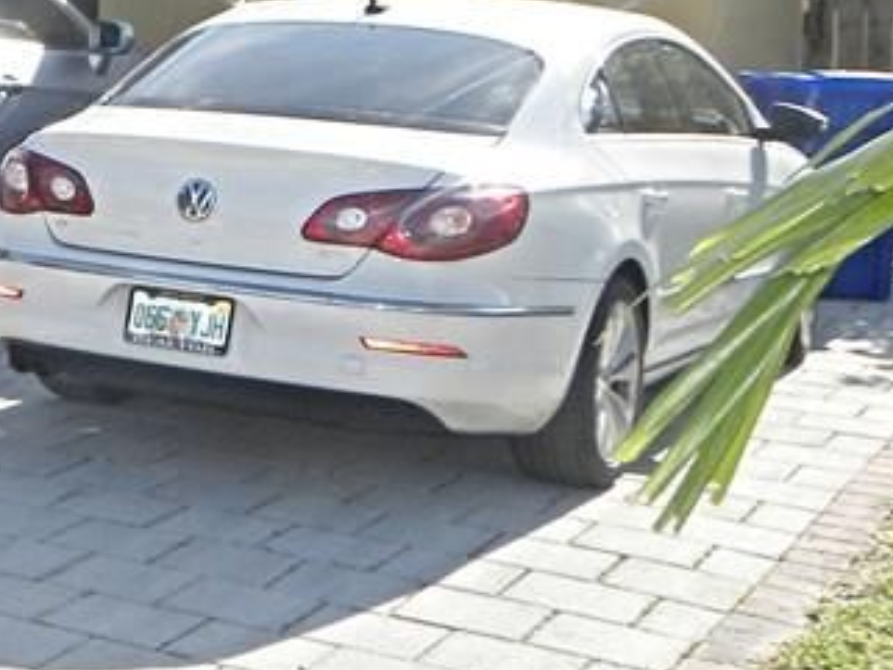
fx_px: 2142
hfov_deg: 19.8
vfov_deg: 17.5
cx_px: -512
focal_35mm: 83
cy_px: 61
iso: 91
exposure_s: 1/306
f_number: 5.6
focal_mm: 4.6
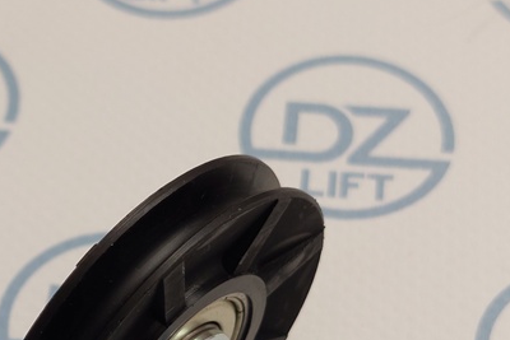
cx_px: 135
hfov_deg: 37.4
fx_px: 737
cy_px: 332
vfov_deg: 24.9
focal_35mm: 52
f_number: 1.8
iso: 50
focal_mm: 5.23
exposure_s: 1/100
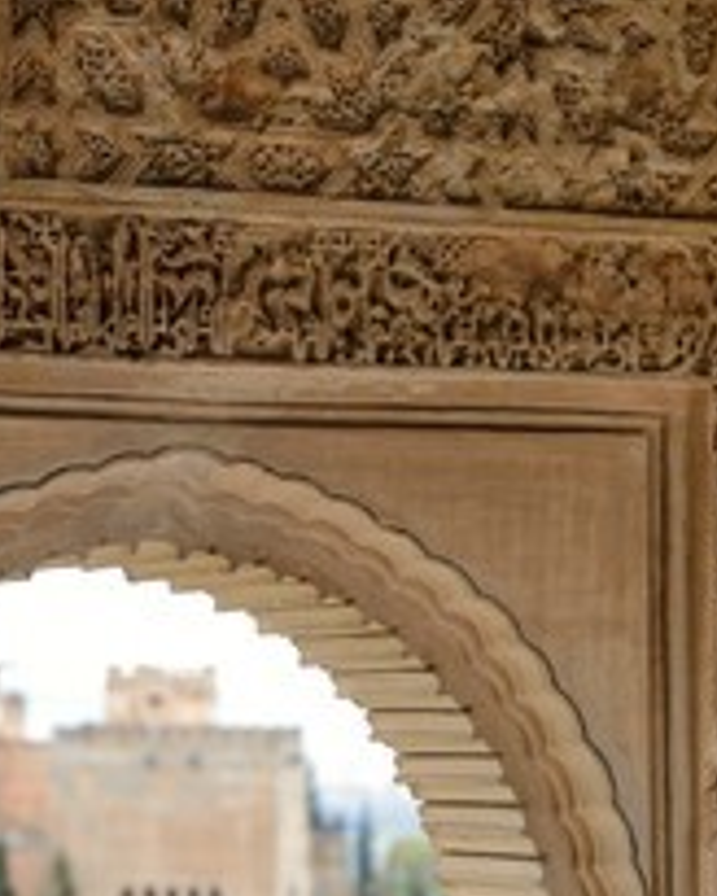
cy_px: 608
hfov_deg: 9.4
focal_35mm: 165
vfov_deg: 11.7
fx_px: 4377
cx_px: 463
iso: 1600
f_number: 7.1
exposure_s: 1/125
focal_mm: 86
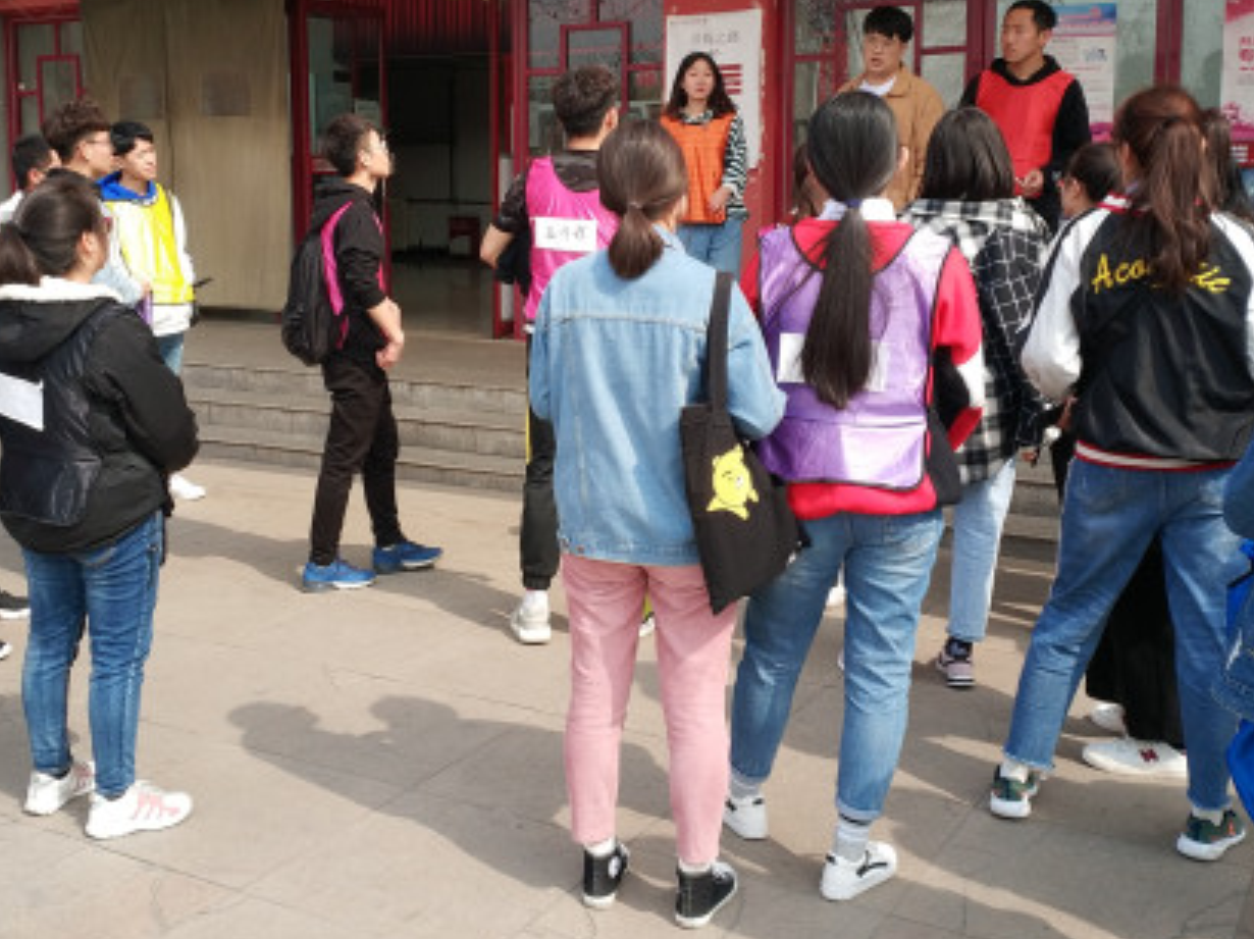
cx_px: 551
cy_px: 343
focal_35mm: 50
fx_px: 1810
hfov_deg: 38.2
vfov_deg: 29.0
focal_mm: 4.5
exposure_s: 1/562
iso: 100
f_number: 2
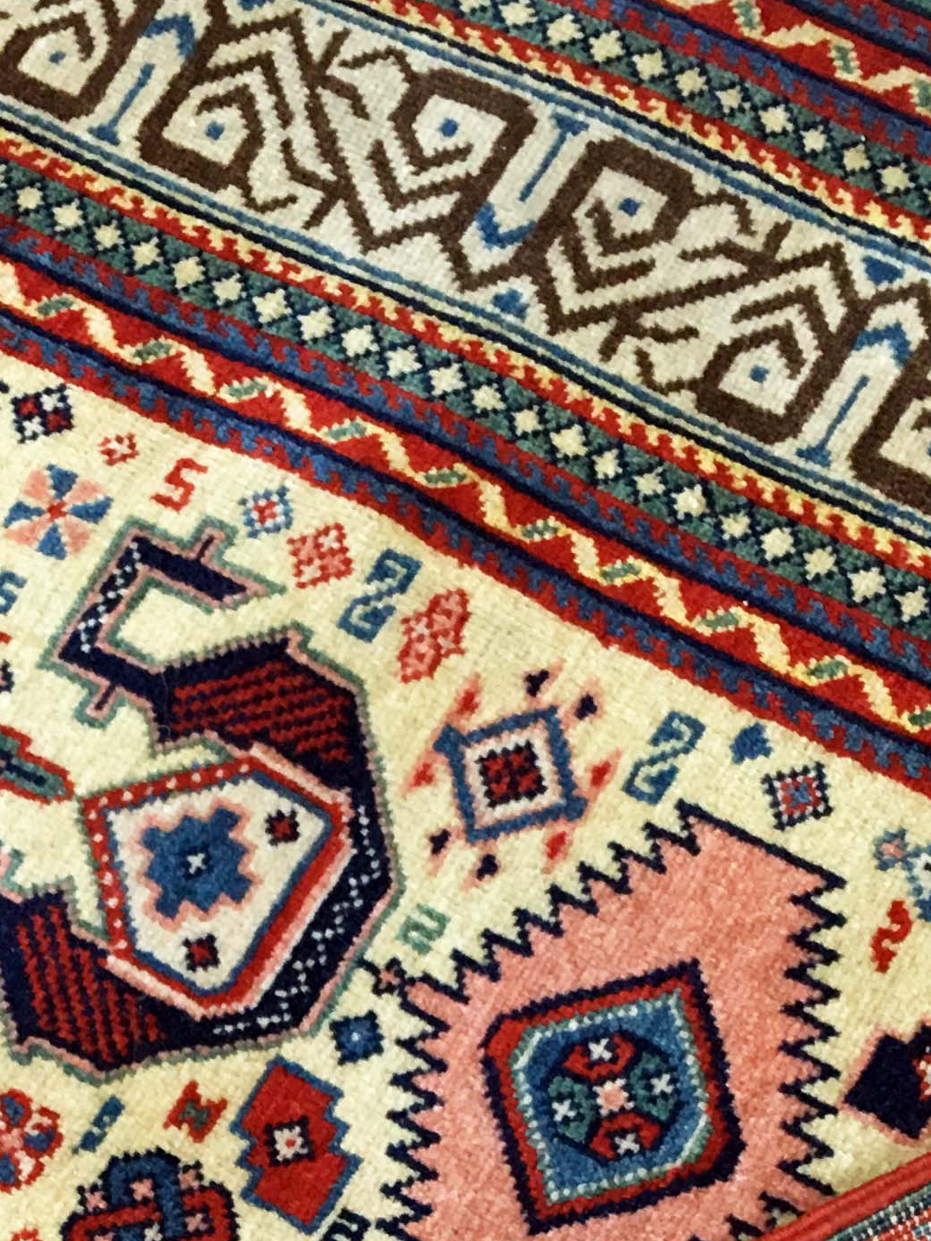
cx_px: 165
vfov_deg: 21.7
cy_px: 1459
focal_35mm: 84
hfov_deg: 17.4
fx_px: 3012
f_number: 2.2
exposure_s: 1/33
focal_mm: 4.15
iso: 125
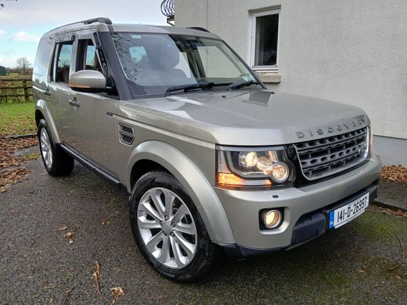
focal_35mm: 26
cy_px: 152
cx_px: 204
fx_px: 306
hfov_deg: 67.3
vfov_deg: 53.1
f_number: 1.8
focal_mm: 3.98
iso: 40
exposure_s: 1/100
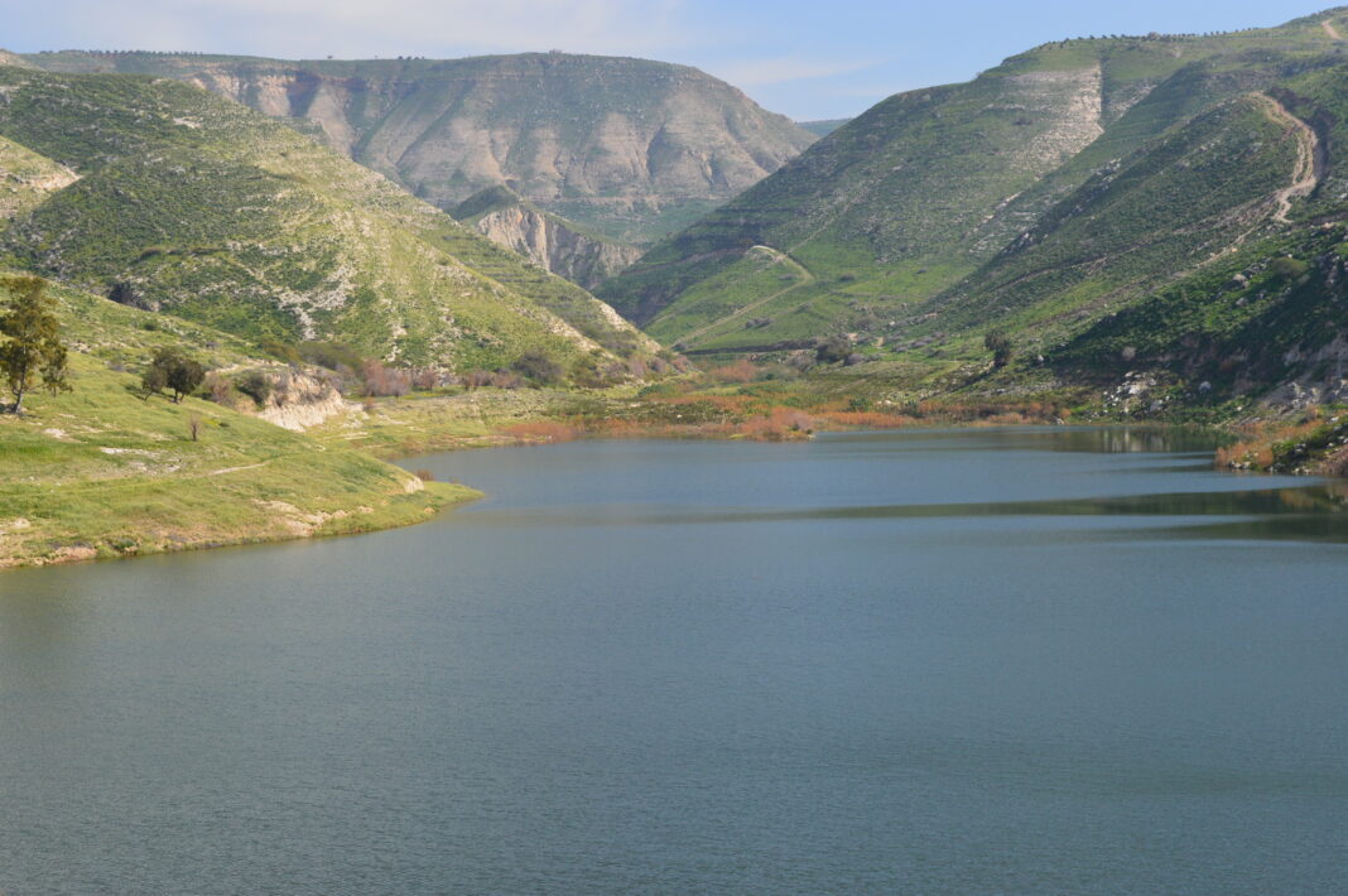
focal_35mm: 69
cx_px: 674
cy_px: 448
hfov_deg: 29.3
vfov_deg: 19.7
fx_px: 2581
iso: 400
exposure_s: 1/500
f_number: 11
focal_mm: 46
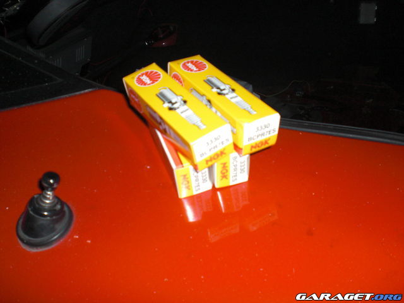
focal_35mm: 38
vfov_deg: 37.7
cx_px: 202
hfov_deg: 49.0
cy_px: 152
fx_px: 443
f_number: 3.1
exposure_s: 1/60
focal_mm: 6.3
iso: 200
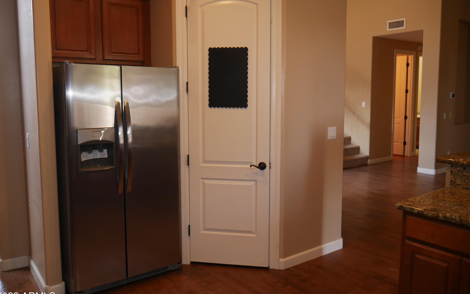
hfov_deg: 62.9
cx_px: 233
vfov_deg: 41.8
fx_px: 384
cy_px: 134
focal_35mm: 30
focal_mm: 14
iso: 800
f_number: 3.5
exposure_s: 1/60
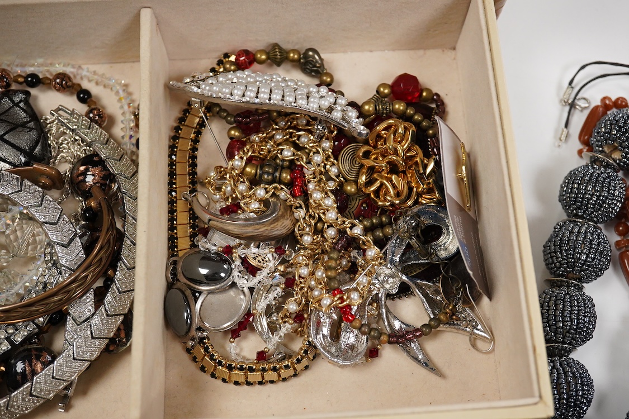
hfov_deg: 43.6
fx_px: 786
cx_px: 314
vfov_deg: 29.9
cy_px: 210
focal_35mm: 45
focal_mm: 30
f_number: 8
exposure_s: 1/320
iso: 2500
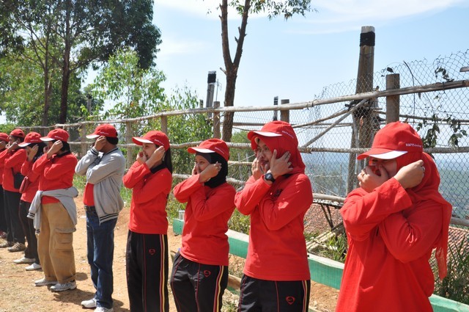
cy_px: 156
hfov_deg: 41.2
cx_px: 234
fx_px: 625
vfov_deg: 28.0
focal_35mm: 48
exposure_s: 1/400
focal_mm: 32
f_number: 10
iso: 400
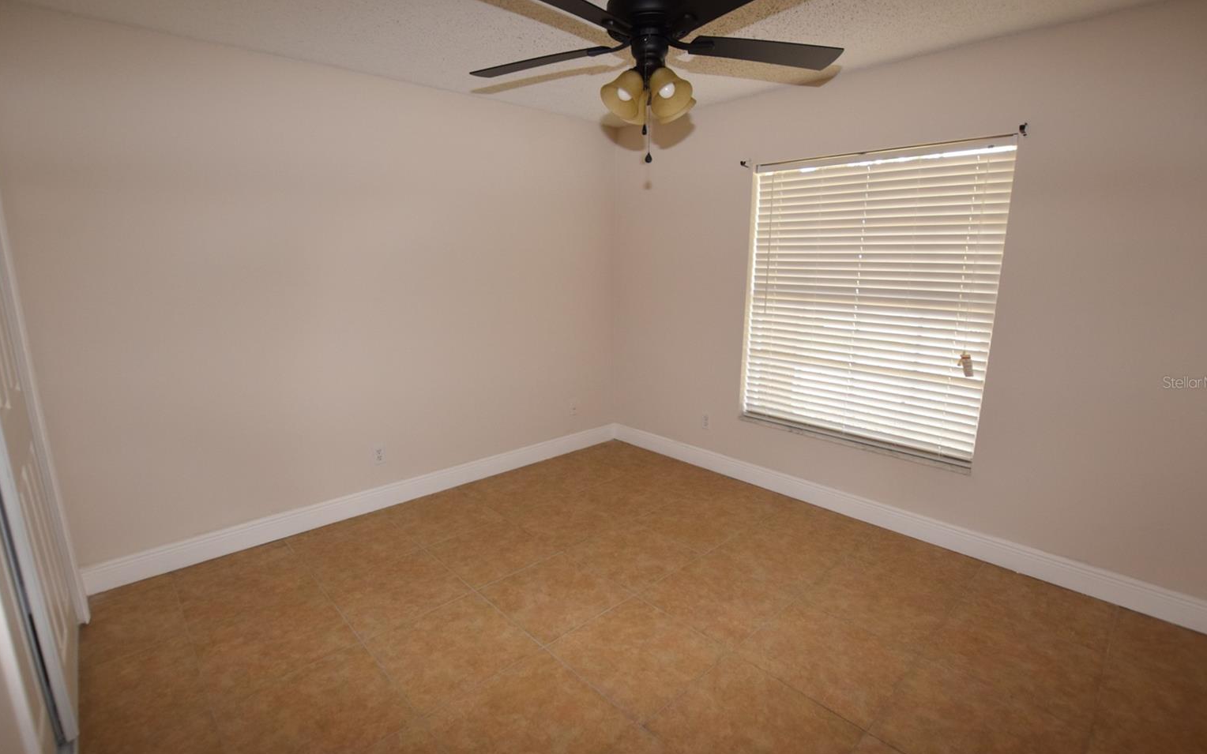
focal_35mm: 16
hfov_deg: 97.8
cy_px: 382
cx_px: 601
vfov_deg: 71.3
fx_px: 526
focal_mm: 10
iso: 800
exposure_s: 1/100
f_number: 5
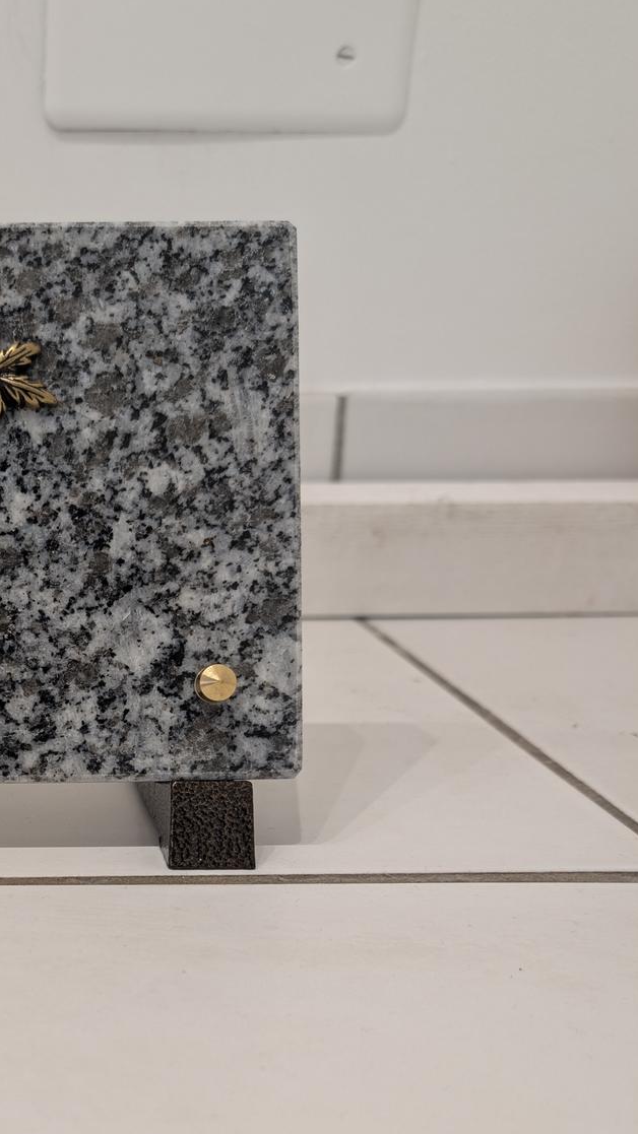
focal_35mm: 45
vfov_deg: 44.4
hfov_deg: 24.7
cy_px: 809
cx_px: -63
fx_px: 1354
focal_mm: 6.9
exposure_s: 1/20
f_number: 1.68
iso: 49
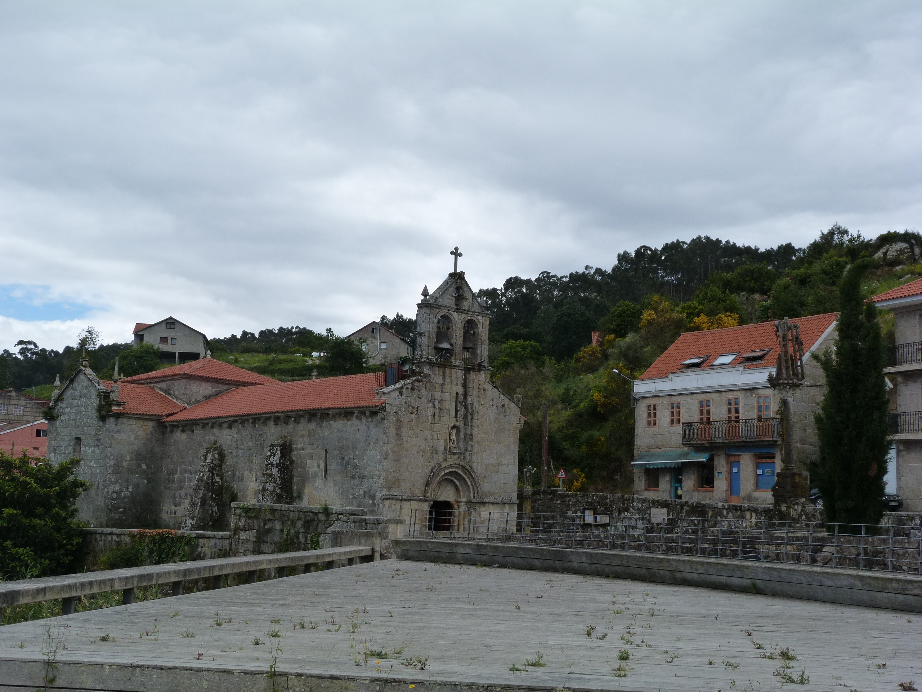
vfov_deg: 31.5
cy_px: 346
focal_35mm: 46
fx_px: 1225
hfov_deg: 41.2
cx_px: 461
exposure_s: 1/400
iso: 125
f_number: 5.6
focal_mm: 8.3
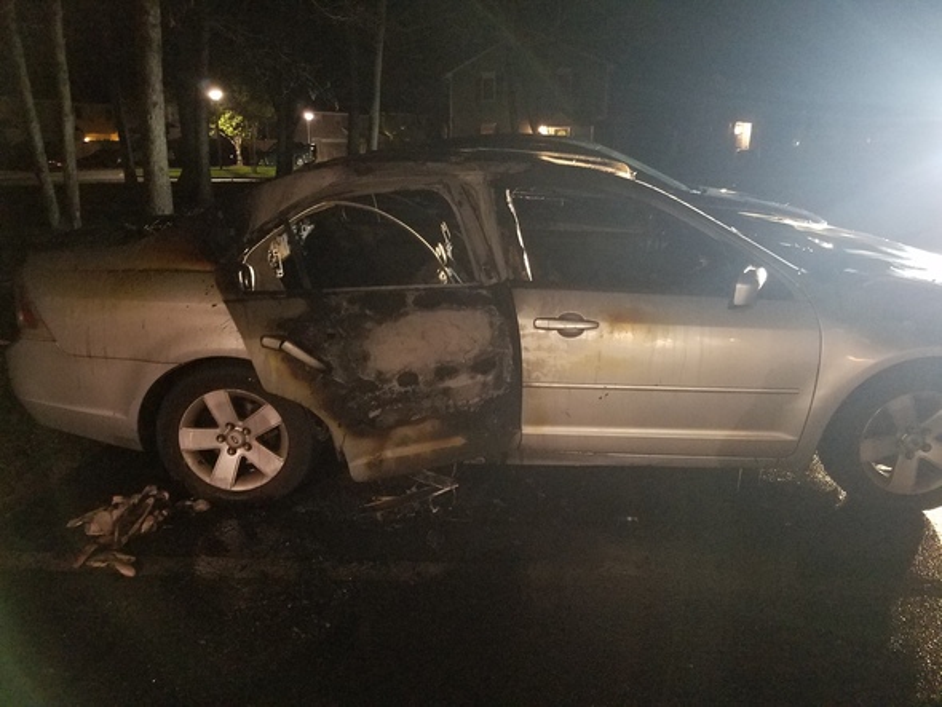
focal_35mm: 26
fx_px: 708
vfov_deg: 53.1
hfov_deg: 67.3
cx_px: 471
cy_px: 354
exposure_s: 1/10
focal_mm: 4.2
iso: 640
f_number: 1.7
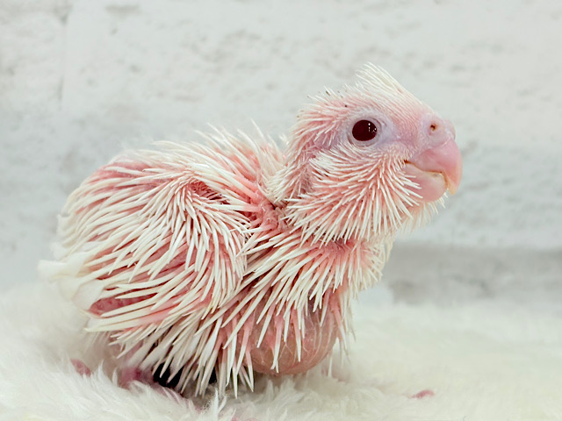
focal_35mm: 52
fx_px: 844
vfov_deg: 28.0
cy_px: 210
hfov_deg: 36.8
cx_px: 281
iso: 80
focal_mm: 5.96
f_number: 1.6
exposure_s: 1/100
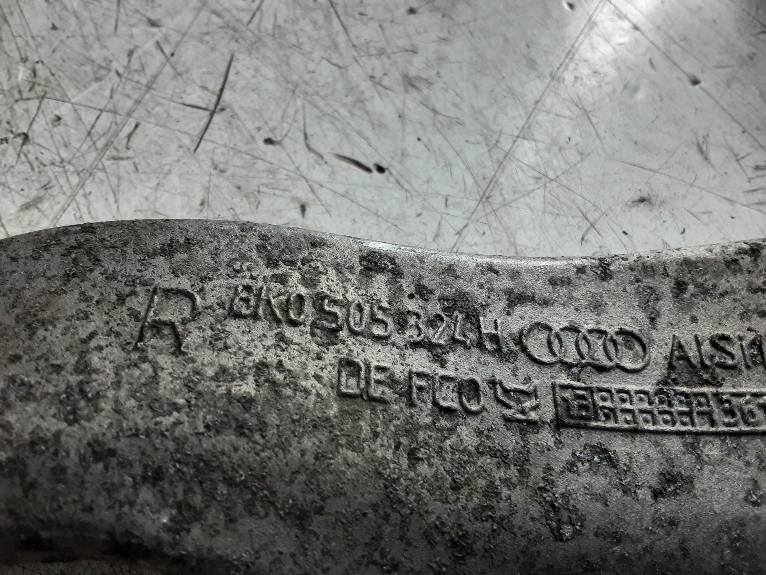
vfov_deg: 51.4
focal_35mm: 27
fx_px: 597
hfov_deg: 65.3
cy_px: 288
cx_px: 383
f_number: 1.9
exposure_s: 1/50
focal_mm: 2.91
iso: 80
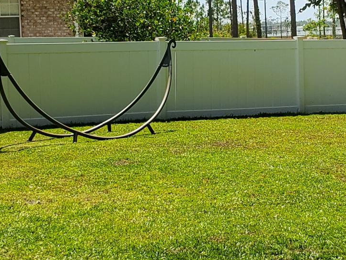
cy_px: 114
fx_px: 1080
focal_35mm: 108
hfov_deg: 18.1
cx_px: 247
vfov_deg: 13.7
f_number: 2.4
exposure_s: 1/1888
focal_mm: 4.3
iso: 50
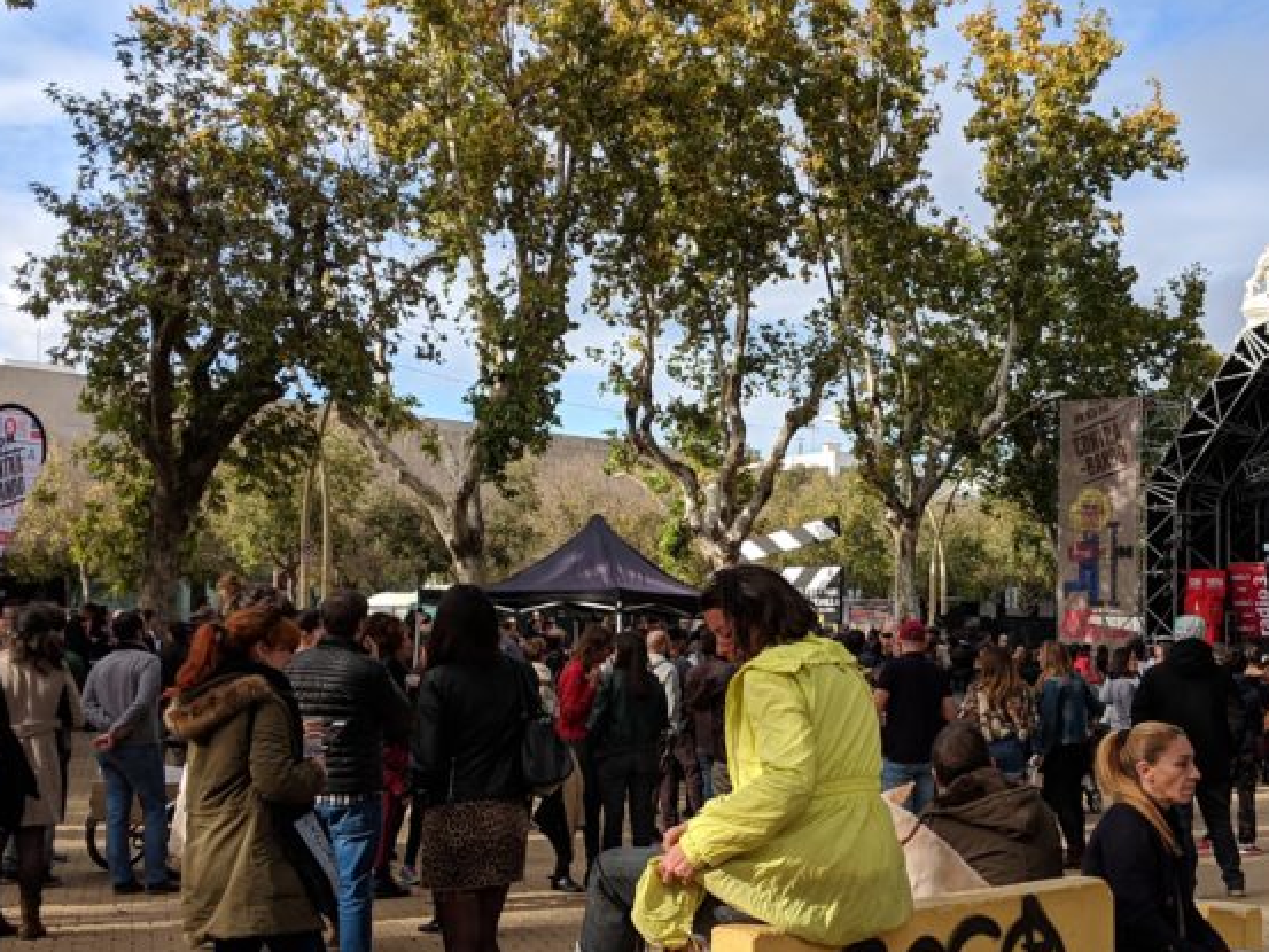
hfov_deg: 38.1
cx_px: 750
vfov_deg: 29.0
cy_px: 573
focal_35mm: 50
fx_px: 1833
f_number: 1.8
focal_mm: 4.44
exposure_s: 1/1949
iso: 50
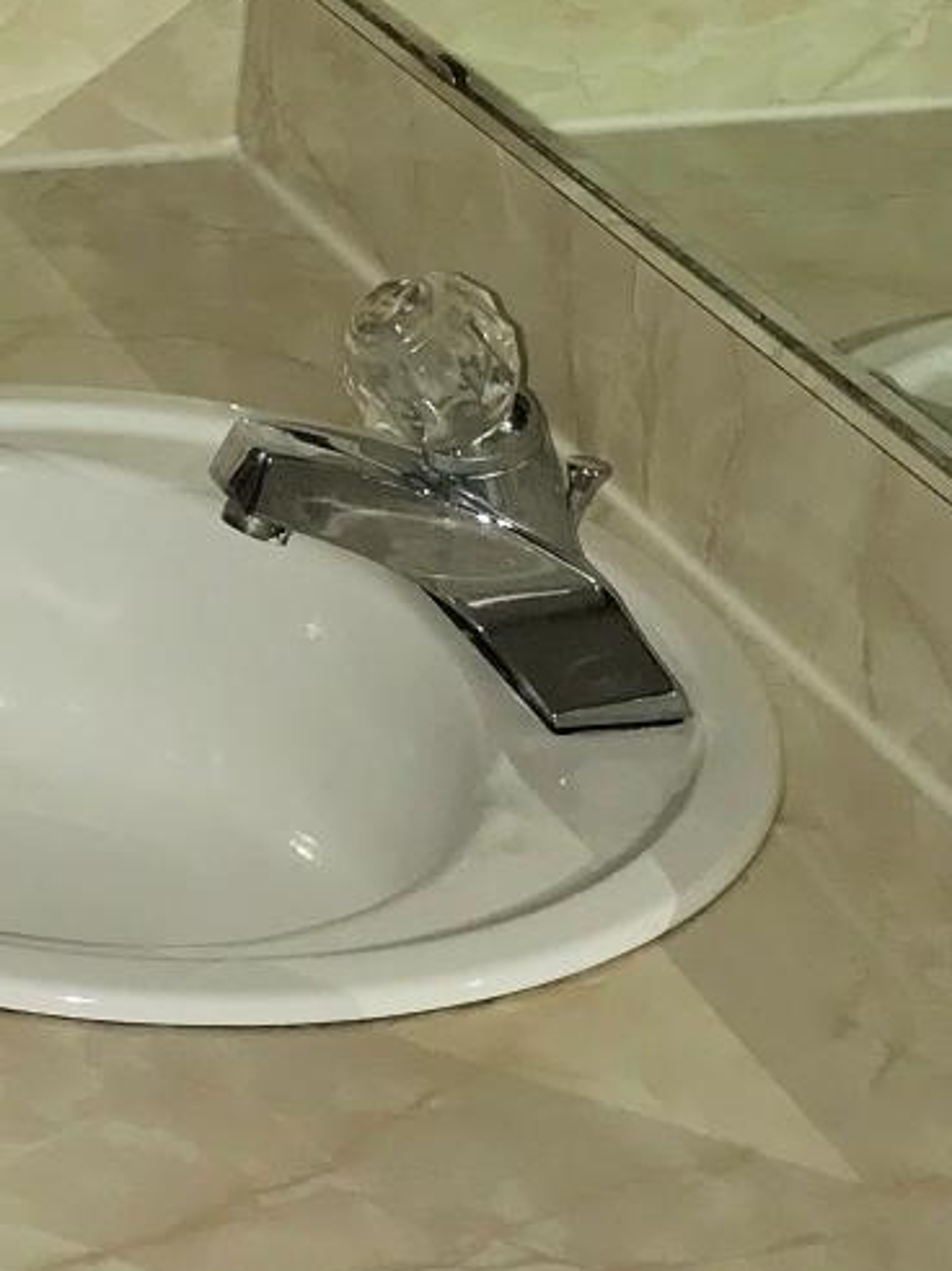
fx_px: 4182
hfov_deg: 12.3
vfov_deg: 16.9
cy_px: 44
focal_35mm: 114
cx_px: -523
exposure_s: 1/16
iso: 32
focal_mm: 3.99
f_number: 1.8
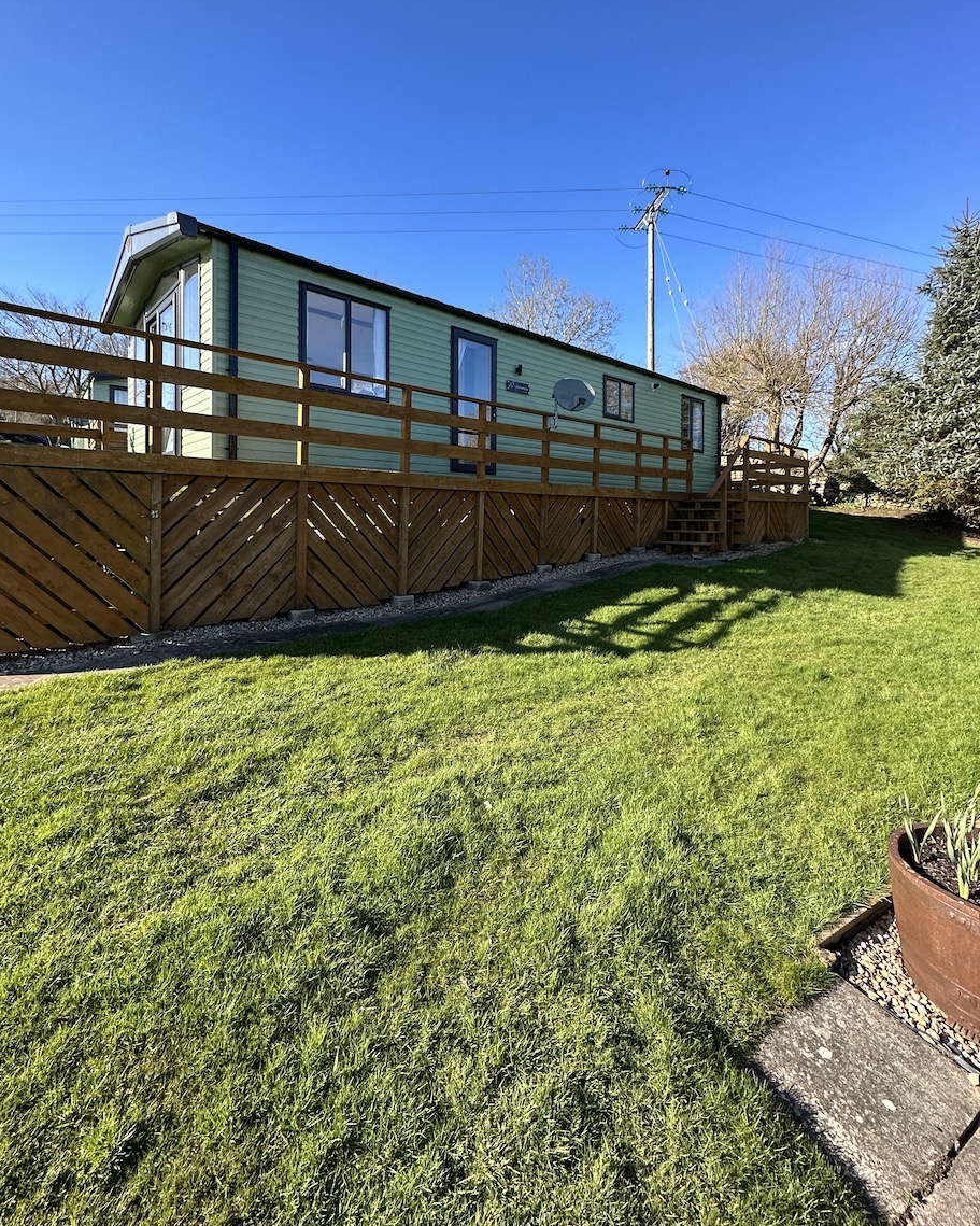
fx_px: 580
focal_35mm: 16
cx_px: 468
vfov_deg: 92.4
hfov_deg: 80.3
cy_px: 522
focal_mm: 2.22
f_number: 2.2
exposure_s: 1/498
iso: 40
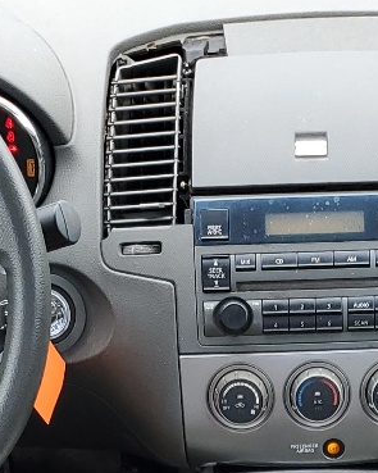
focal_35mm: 110
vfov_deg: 15.9
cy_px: 736
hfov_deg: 14.0
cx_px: 281
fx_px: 1539
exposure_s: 1/278
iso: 50
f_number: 1.5
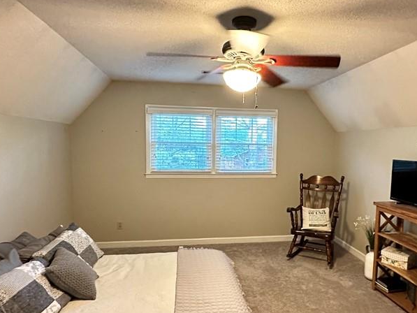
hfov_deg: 71.3
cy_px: 172
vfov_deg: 56.7
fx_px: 289
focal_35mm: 24
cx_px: 236
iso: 1000
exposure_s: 1/40
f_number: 2.2
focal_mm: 2.22
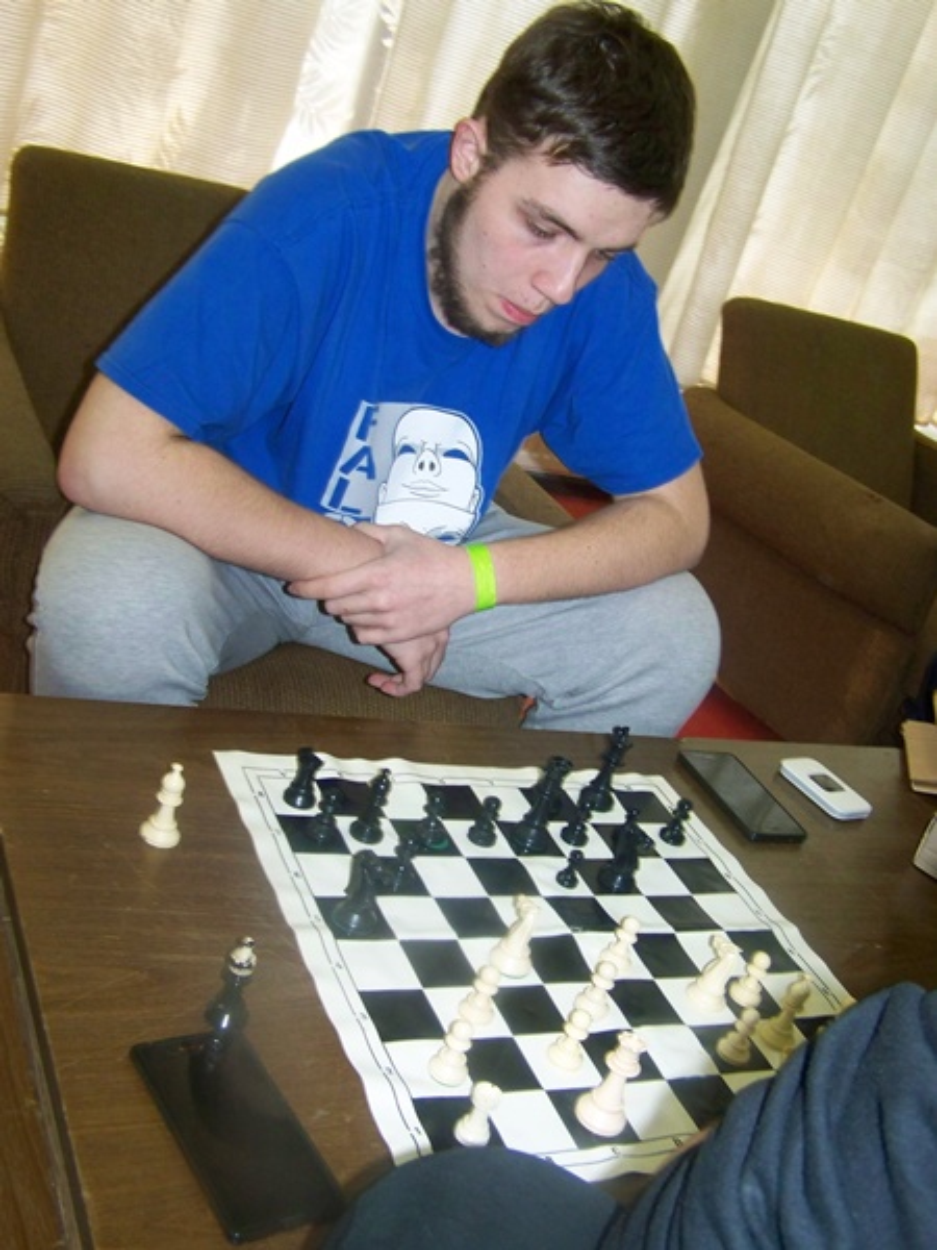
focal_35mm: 38
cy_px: 625
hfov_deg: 37.7
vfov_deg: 49.0
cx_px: 468
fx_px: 1371
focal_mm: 6.3
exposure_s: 1/30
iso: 200
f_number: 2.8
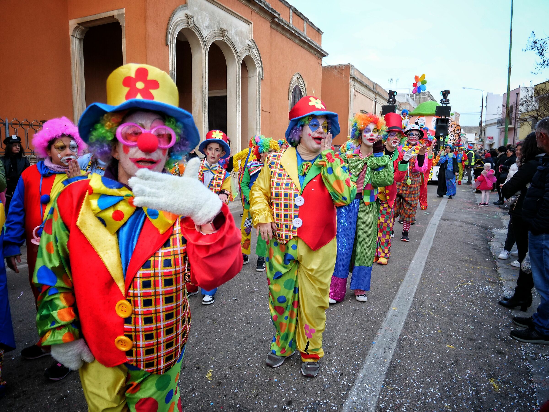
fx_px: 381
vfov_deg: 56.8
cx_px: 274
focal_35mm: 24
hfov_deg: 71.6
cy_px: 206
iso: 400
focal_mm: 12
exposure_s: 1/250
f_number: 2.8
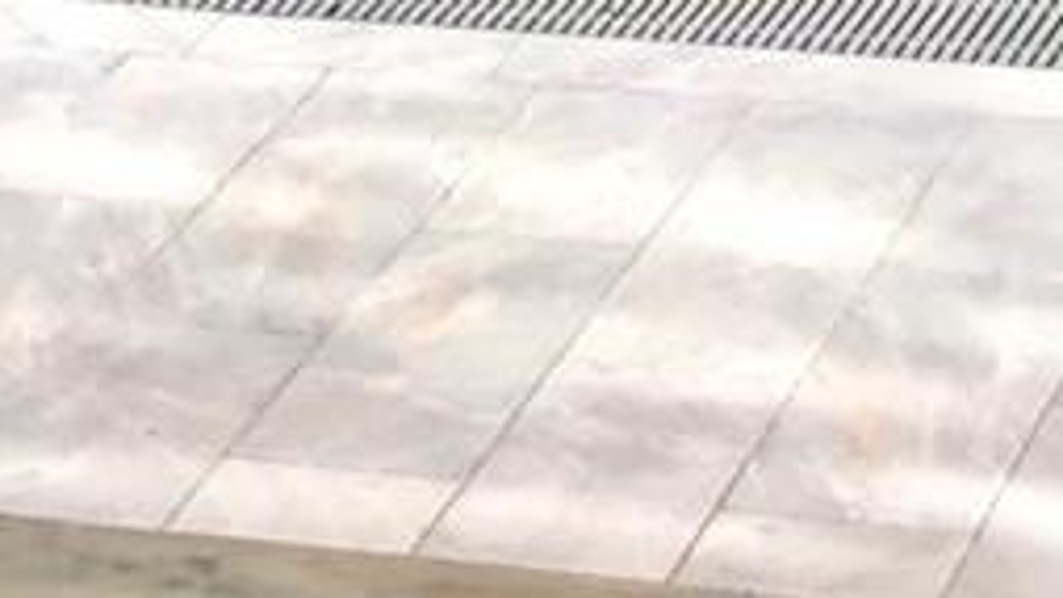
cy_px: -1907
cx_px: 431
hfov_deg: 11.2
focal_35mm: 192
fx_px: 5413
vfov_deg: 5.4
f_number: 1.8
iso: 20
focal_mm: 4
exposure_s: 1/3472
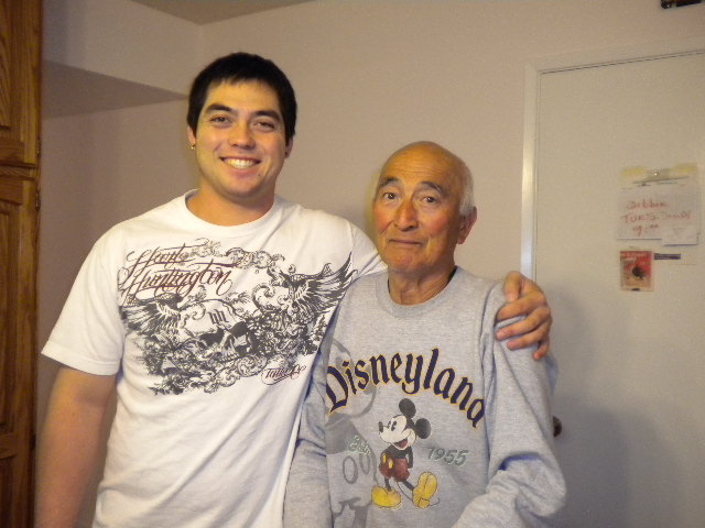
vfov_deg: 40.7
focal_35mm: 35
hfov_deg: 52.6
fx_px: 713
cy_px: 264
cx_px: 352
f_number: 3.1
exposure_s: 1/30.6
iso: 400
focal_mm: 6.3
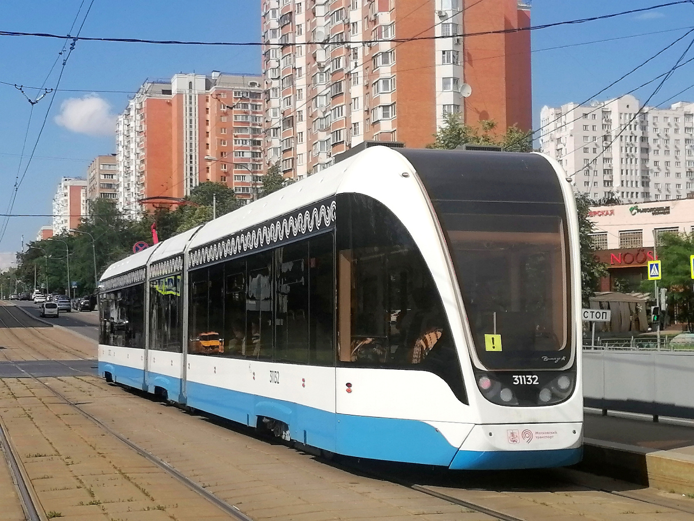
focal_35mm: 65
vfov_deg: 22.6
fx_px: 1303
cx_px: 347
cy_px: 260
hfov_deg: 29.8
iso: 50
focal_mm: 5.3
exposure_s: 1/1842
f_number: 1.8
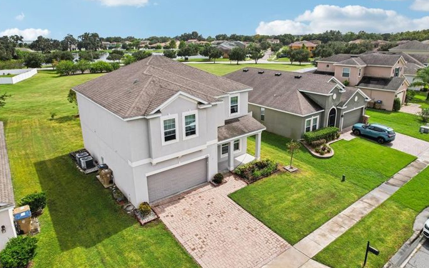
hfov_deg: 77.2
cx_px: 211
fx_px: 269
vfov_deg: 52.9
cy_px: 125
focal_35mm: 23
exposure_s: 1/2500
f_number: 2.8
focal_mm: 8.4
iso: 130
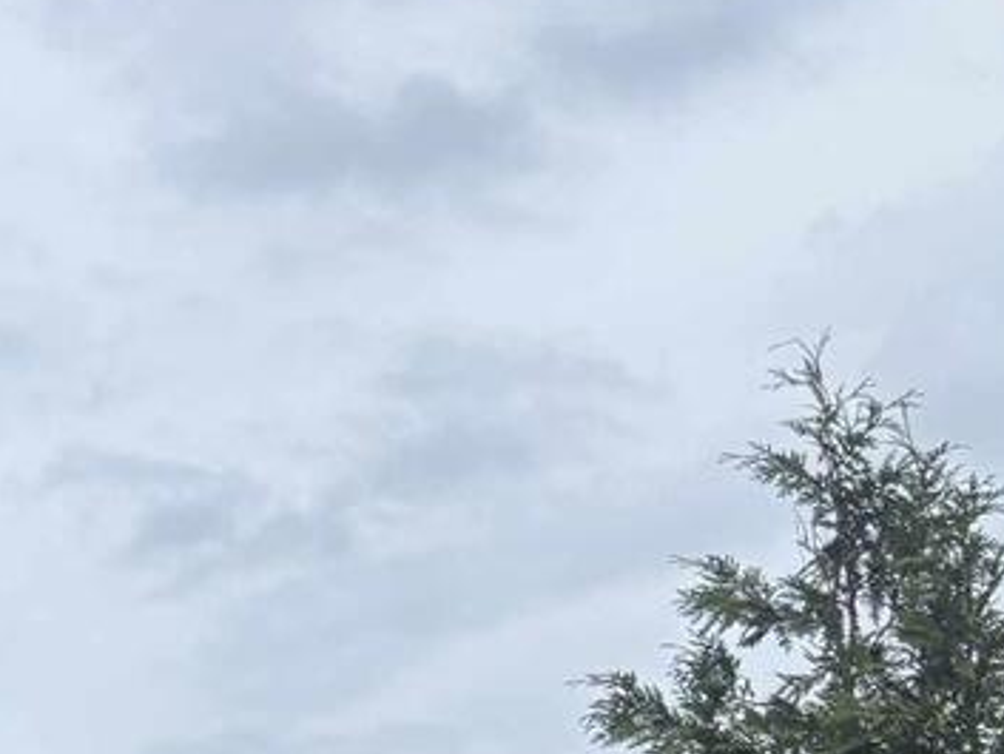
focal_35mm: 106
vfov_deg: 13.4
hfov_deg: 16.4
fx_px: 3075
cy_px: 996
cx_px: -643
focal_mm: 5.96
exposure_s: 1/865
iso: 50
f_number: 1.6
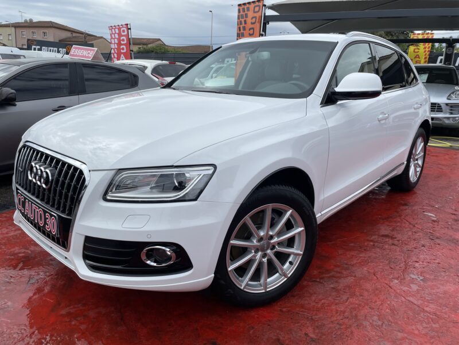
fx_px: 345
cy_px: 172
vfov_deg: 53.1
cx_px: 230
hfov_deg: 67.3
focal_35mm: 26
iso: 32
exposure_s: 1/4464
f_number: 1.6
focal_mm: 4.2
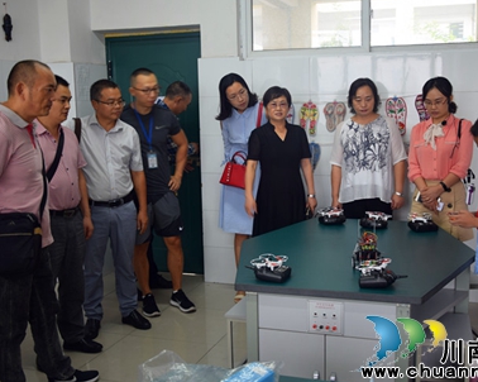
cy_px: 195
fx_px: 580
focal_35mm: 41
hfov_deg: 44.7
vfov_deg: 36.5
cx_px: 271
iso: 100
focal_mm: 22
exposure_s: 1/10
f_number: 3.8
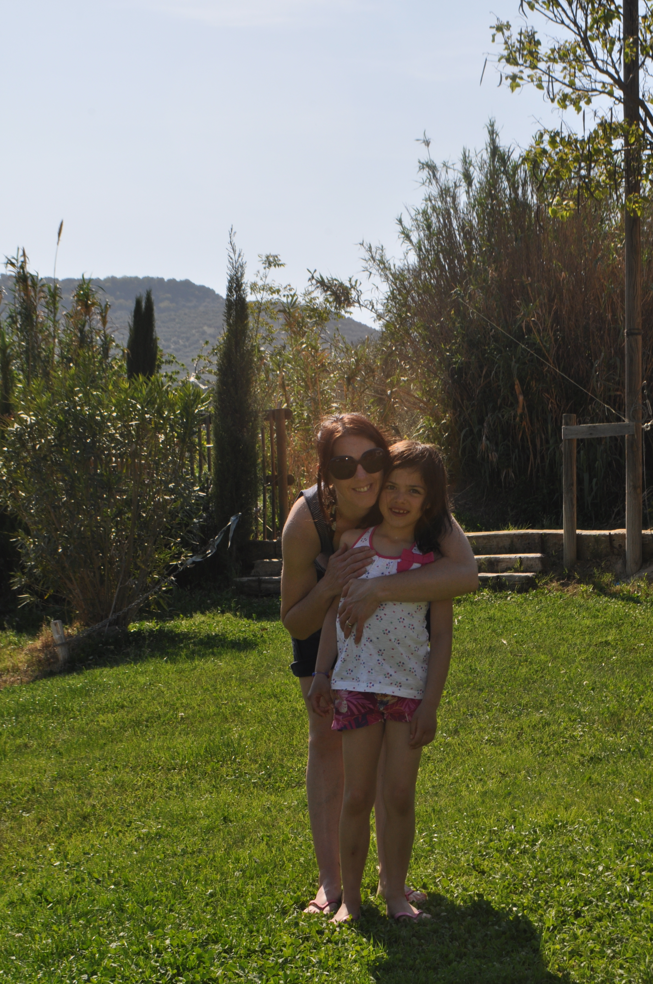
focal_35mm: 82
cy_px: 492
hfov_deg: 16.5
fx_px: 2250
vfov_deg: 24.6
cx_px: 326
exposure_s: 1/200
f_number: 13
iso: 200
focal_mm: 55
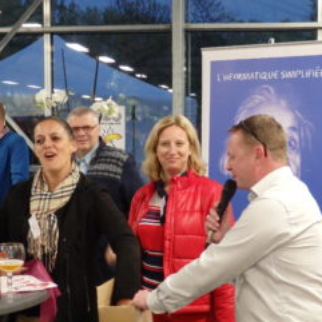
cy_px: 178
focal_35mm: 71
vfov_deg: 24.3
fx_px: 747
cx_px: 178
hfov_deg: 24.3
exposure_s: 1/20
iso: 1000
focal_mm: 9.8
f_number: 4.1
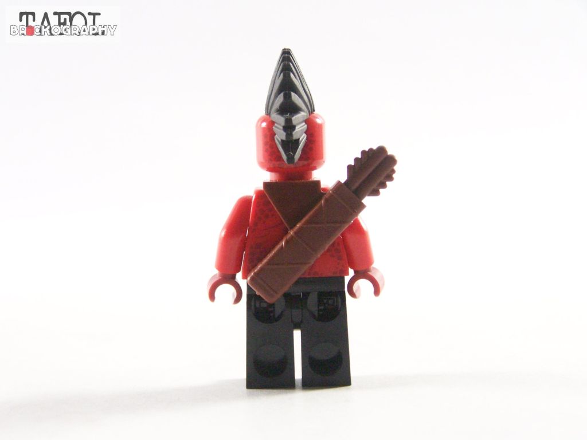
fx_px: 1391
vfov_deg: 18.0
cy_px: 220
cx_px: 294
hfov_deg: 23.8
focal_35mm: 82
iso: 400
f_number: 3.2
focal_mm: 13.7
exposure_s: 1/60
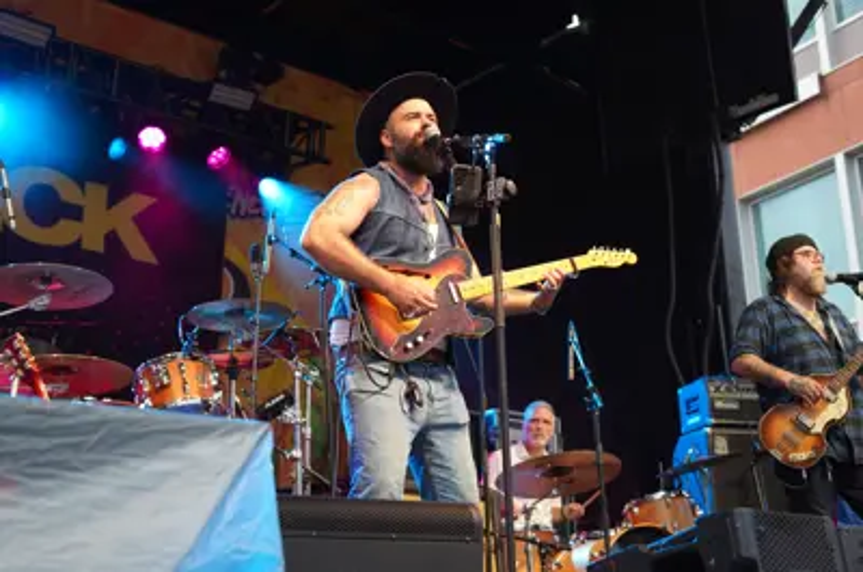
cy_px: 286
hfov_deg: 39.7
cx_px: 432
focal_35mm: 50
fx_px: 1196
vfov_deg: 26.9
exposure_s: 1/160
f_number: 4
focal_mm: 50
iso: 1250
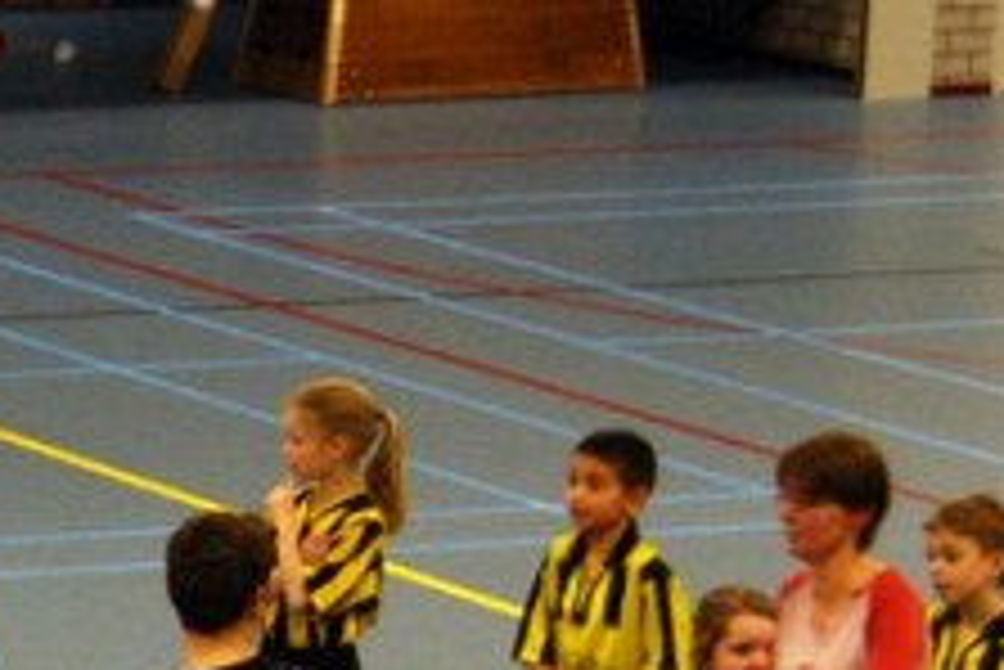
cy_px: 751
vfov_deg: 5.7
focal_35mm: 239
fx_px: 6663
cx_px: -288
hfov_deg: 8.5
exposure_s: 1/100
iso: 800
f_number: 4.5
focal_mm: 45
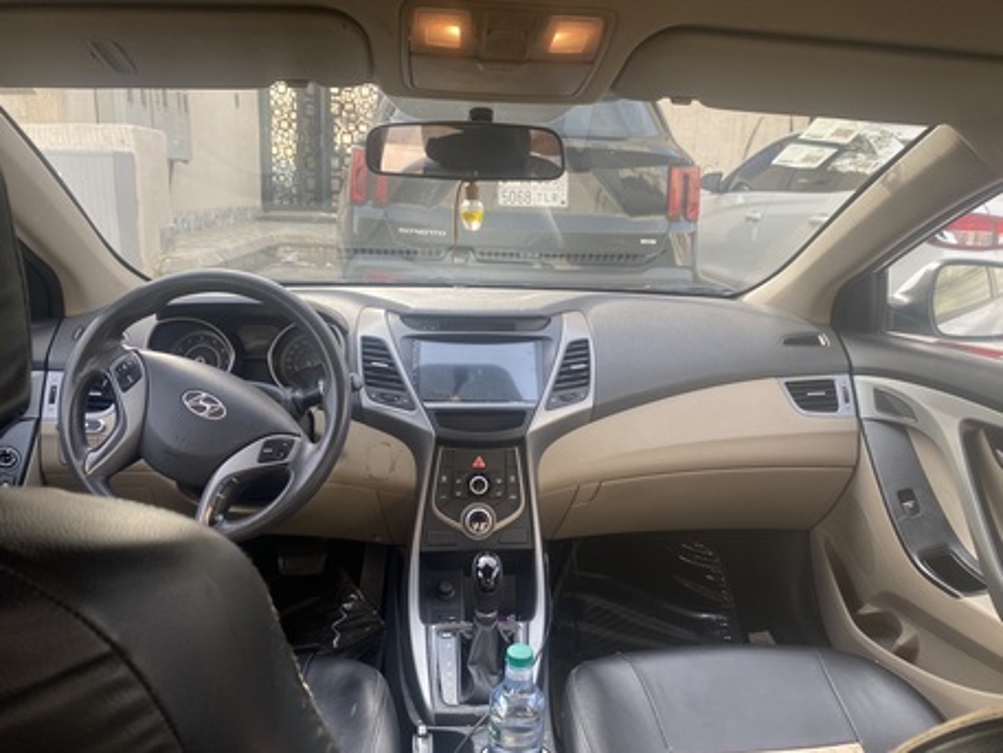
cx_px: 502
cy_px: 376
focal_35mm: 26
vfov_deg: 53.1
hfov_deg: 67.3
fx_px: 754
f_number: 1.8
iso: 40
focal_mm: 4.25
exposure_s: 1/122
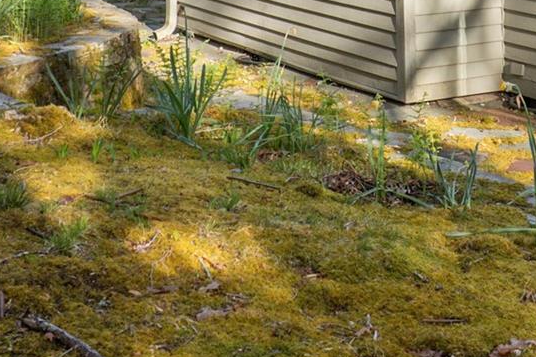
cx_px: 403
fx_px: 1250
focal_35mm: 84
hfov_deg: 23.9
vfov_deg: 14.7
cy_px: -230
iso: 100
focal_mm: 8.38
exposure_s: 1/400
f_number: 2.8
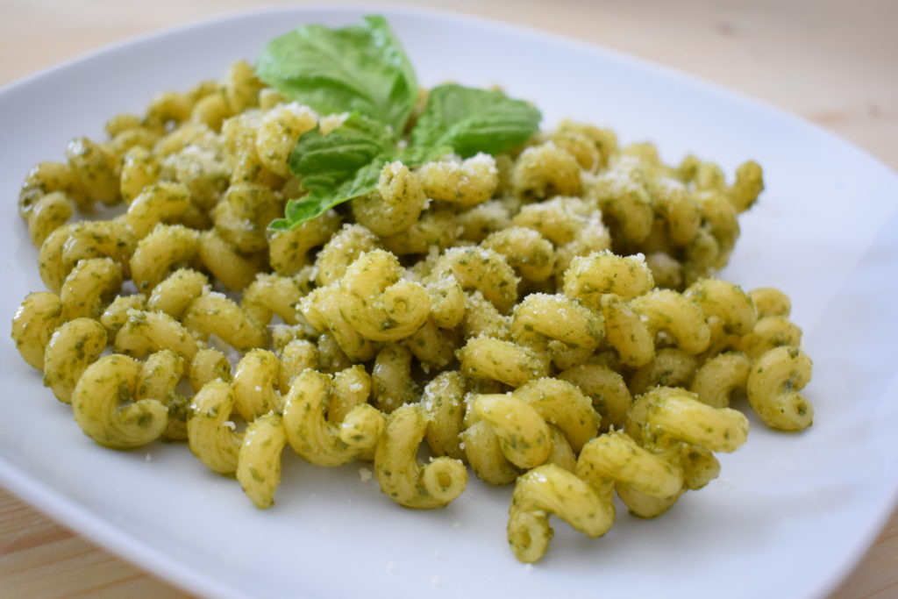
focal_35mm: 39
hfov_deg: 49.5
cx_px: 449
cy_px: 300
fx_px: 973
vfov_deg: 34.2
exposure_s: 1/125
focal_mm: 26
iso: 1400
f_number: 4
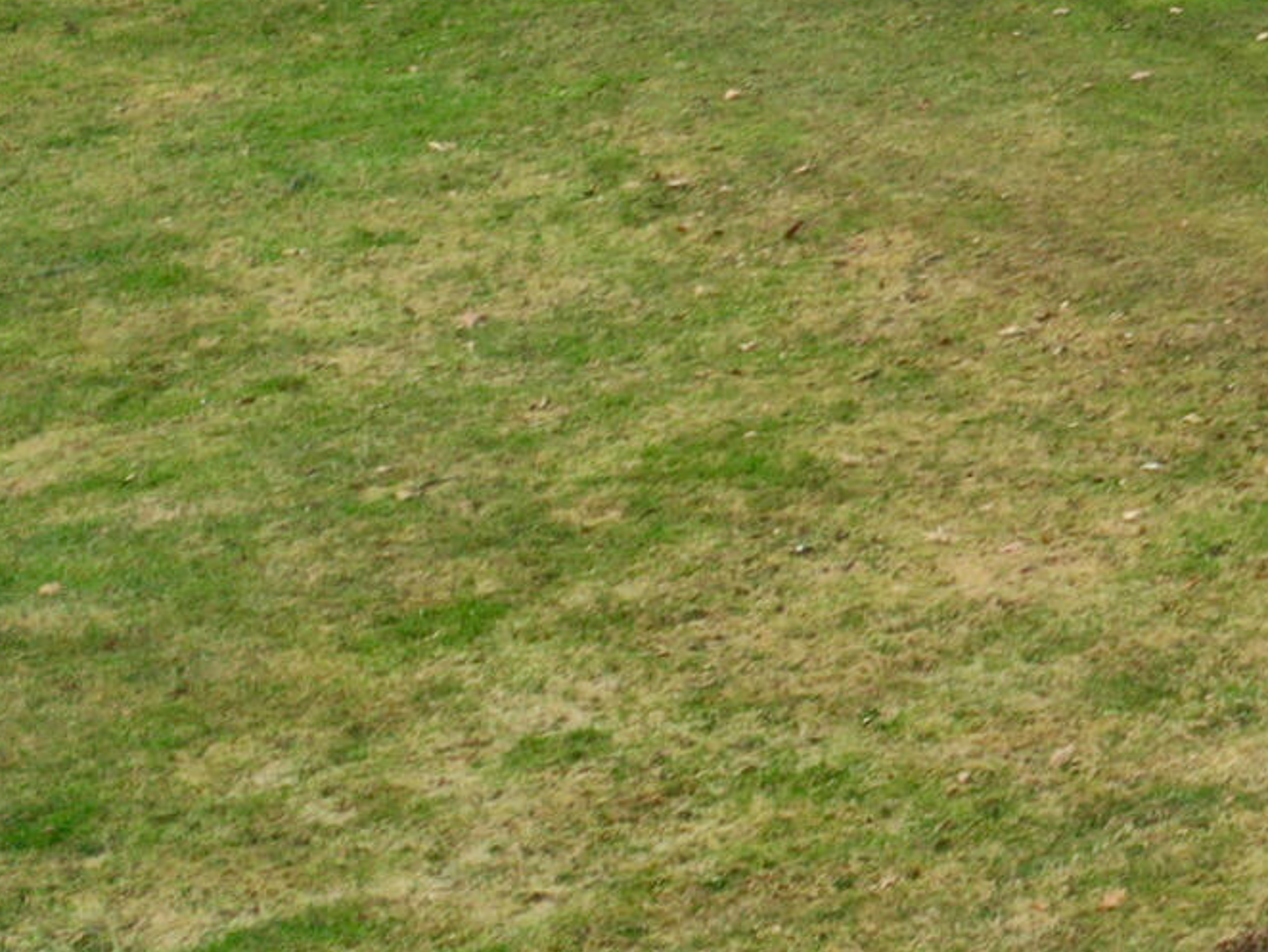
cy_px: -688
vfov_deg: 11.4
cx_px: 2833
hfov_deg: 13.1
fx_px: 4471
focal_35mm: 122
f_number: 2.8
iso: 160
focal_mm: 10.26
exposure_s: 1/30
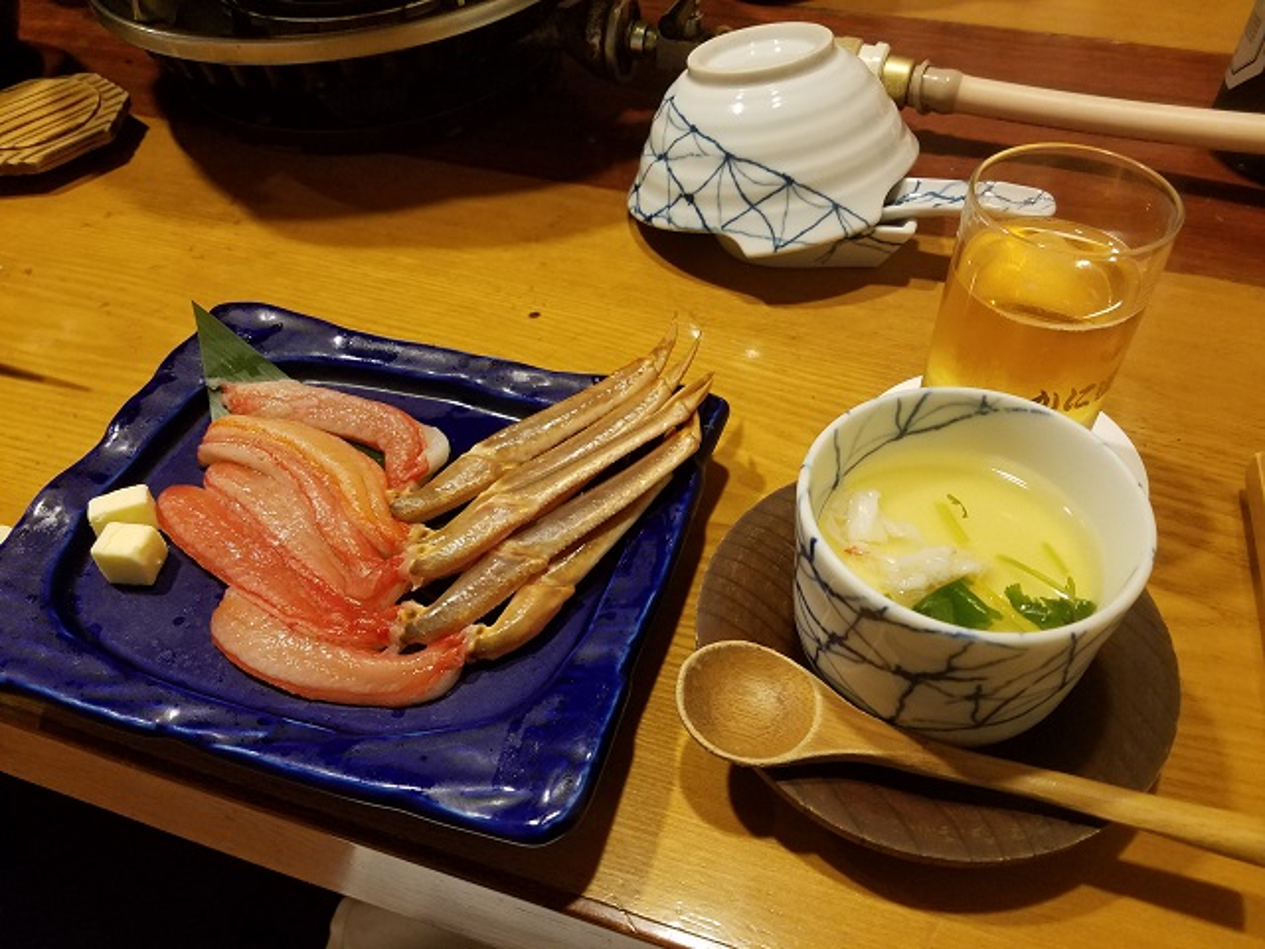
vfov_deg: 53.1
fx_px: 950
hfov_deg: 67.3
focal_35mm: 26
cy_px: 474
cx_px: 632
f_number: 1.7
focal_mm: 4.2
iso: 200
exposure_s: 1/14
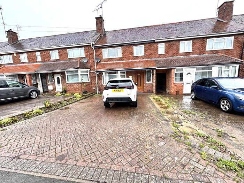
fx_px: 99
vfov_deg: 85.7
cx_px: 122
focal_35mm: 14
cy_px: 92
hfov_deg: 102.1
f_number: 2.2
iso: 40
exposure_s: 1/133
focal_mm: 2.22
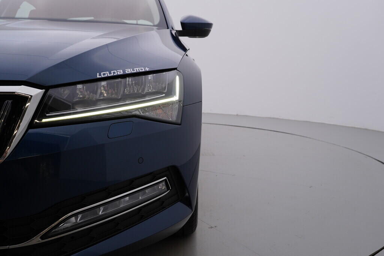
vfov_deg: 36.9
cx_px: 192
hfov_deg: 53.1
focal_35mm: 36
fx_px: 384
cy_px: 128
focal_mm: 24
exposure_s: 1/100
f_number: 4.5
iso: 125
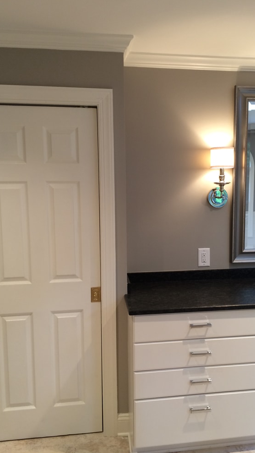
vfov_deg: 59.5
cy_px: 226
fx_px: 397
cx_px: 154
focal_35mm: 33
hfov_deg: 35.5
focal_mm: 4.12
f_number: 2.2
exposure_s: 1/30
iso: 80
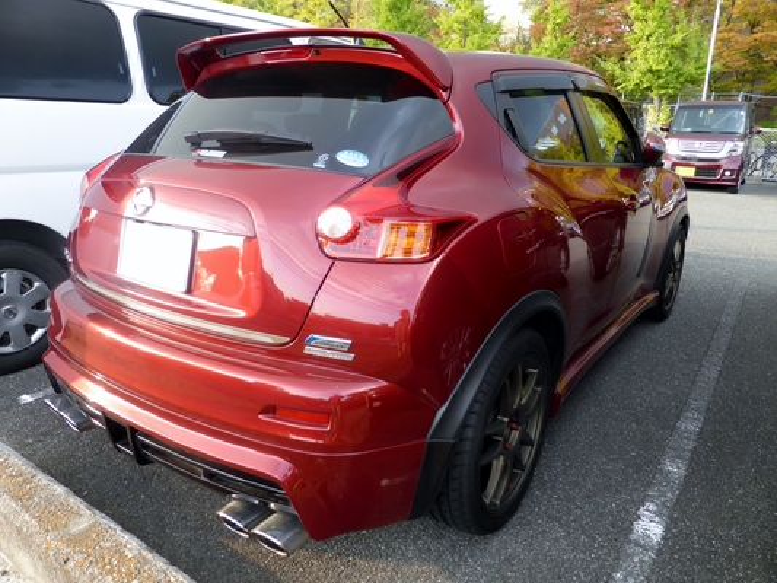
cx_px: 388
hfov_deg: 69.4
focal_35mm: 25
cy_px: 292
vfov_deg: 54.9
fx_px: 561
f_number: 3.3
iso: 100
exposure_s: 1/60
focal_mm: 4.3
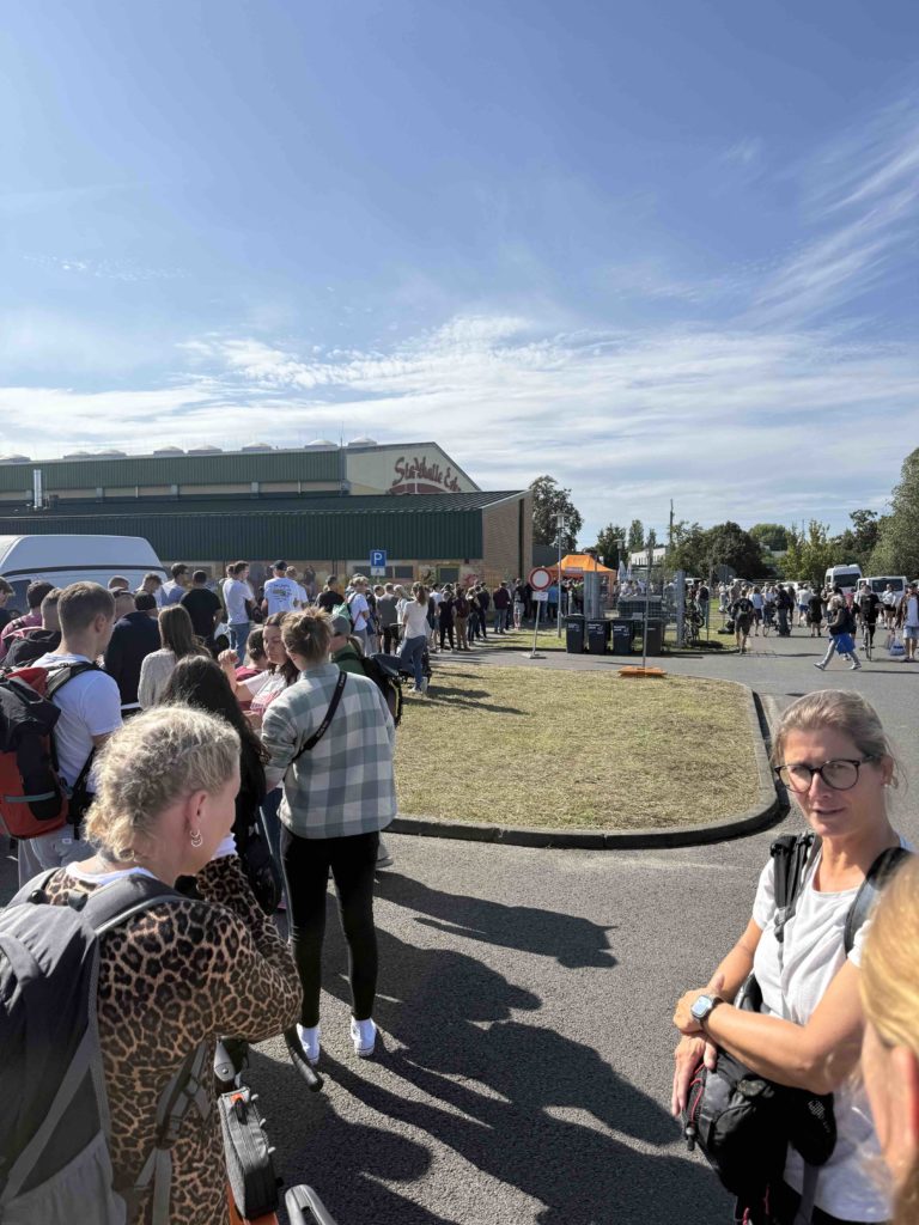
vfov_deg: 71.6
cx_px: 460
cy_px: 612
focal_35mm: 24
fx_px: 850
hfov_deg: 56.8
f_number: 1.78
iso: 80
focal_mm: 6.76
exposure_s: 1/5714
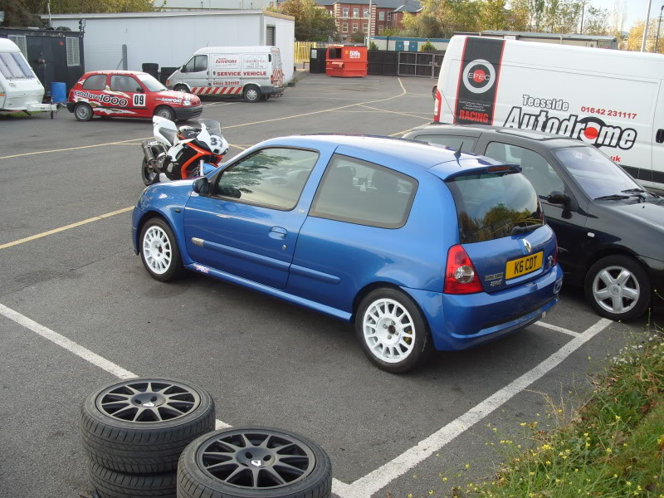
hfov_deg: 52.6
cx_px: 332
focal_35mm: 35
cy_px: 249
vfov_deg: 40.7
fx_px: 671
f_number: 3.1
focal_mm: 7.8
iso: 80
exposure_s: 1/90
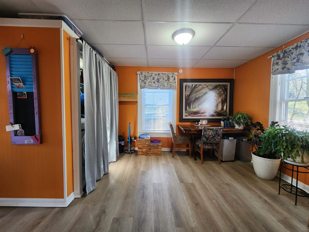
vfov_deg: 89.9
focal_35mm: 13
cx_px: 154
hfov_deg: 106.2
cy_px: 116
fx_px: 116
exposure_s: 1/60
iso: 320
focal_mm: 2.2
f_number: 2.2
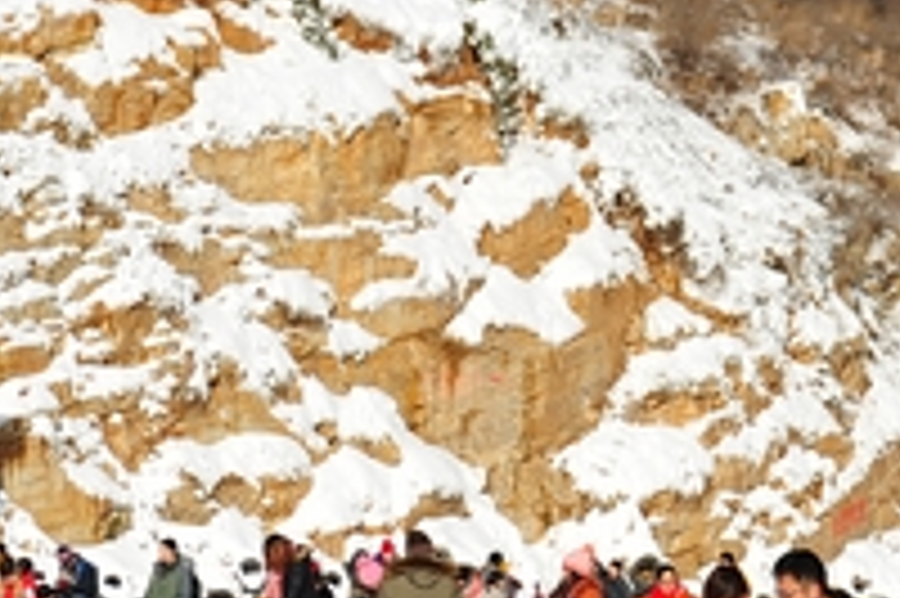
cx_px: 482
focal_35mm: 124
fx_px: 3097
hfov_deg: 16.5
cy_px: 589
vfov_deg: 10.9
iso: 200
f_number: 3.5
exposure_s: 1/3200
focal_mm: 31
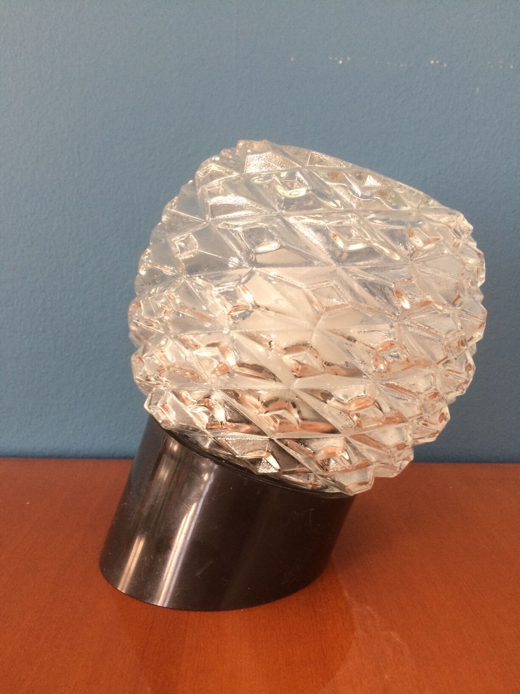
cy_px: 347
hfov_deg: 48.2
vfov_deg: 61.7
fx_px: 581
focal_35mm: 29
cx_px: 260
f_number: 2.2
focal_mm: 4.15
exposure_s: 1/33
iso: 80
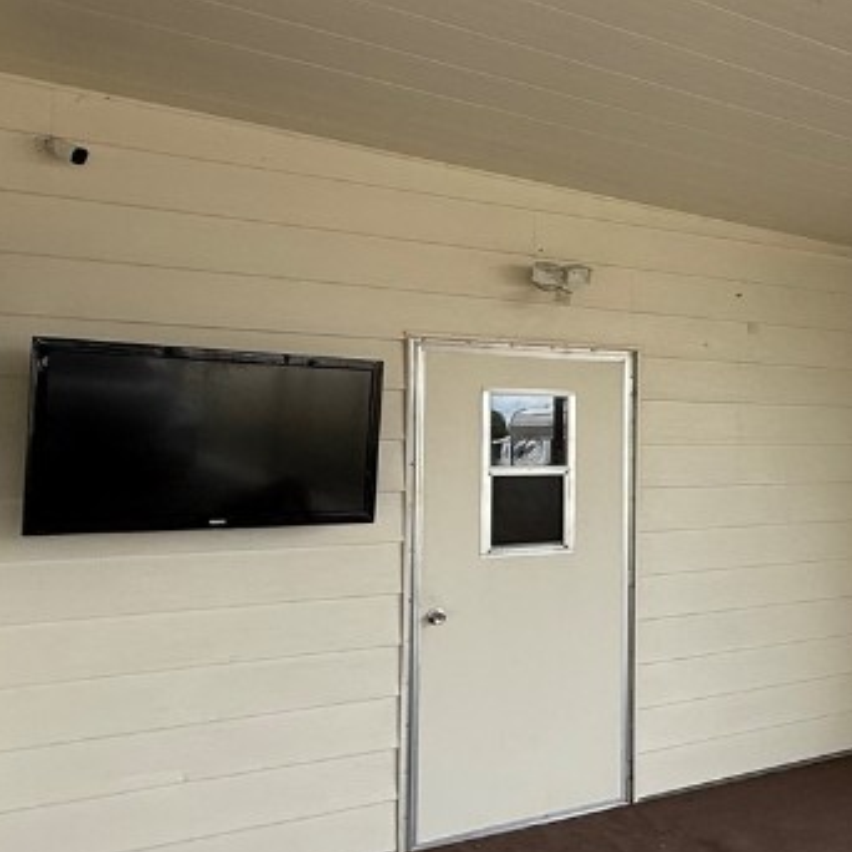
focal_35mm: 37
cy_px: 411
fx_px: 1030
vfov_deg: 44.9
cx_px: 907
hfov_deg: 38.3
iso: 64
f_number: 2.2
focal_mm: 2.22
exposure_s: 1/99
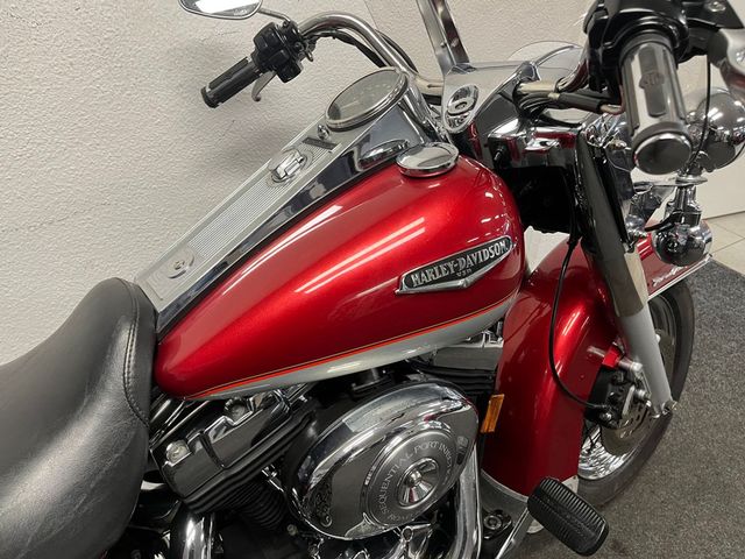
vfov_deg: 53.1
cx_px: 372
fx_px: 560
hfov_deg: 67.3
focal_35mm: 26
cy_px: 280
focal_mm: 5.1
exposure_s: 1/50
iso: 125
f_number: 1.6
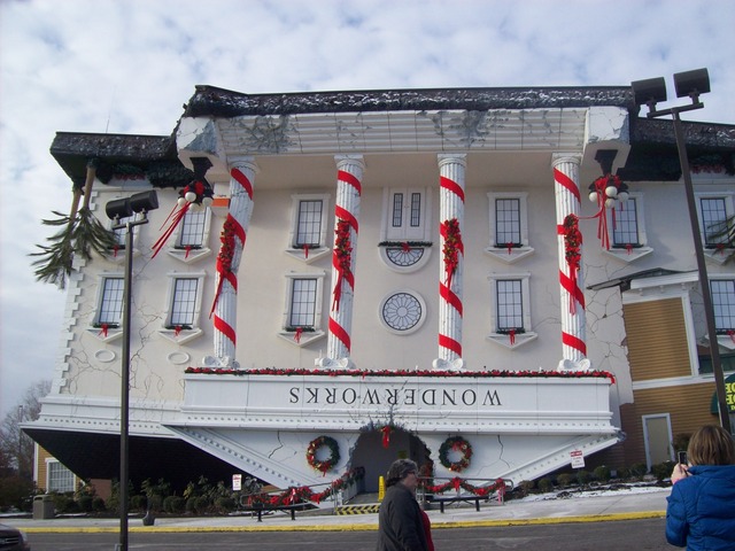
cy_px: 276
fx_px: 764
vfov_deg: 39.7
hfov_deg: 51.4
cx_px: 368
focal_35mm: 36
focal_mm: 6
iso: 80
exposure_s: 1/369
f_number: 4.8
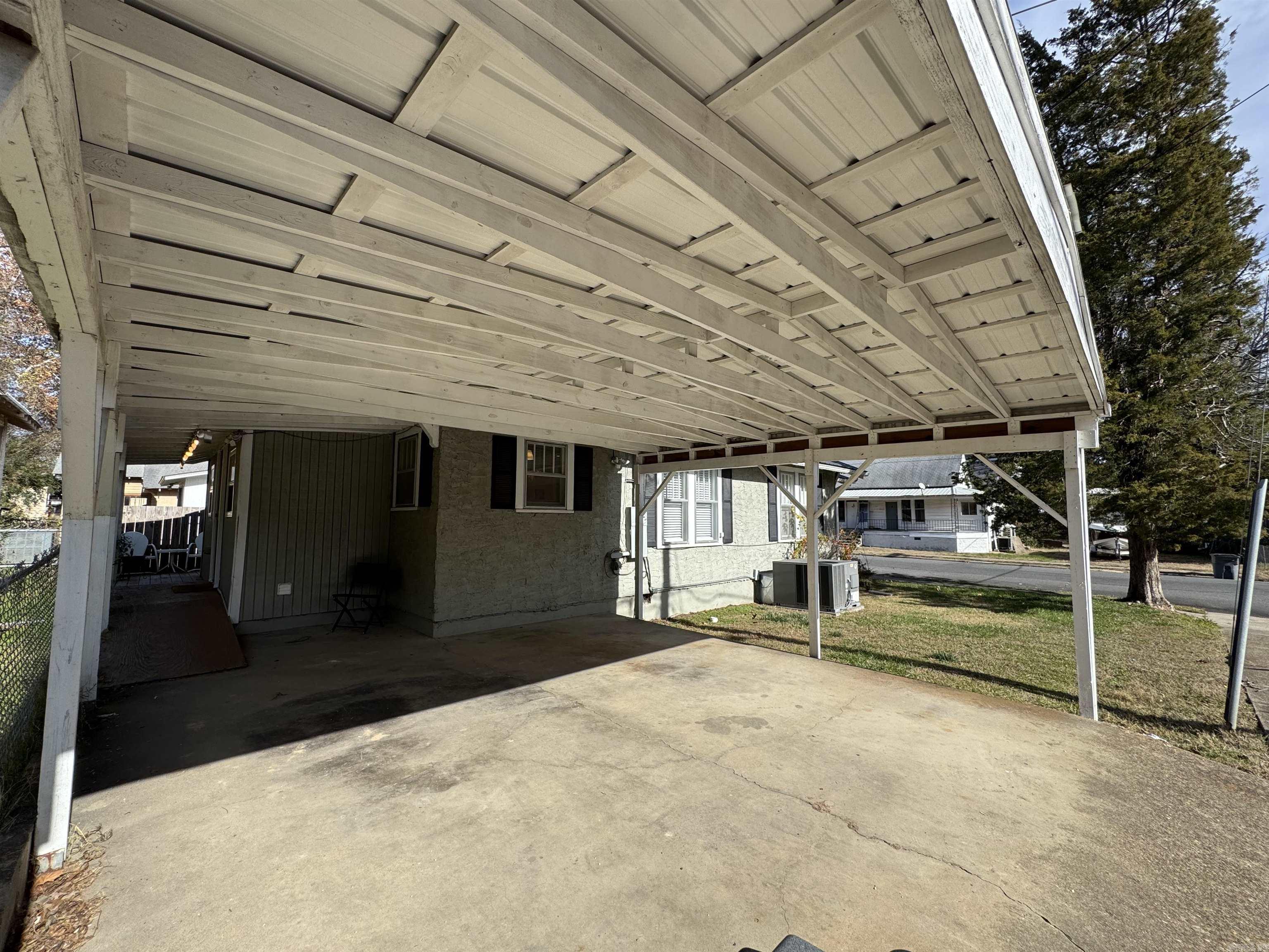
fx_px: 513
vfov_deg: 85.7
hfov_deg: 102.1
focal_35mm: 14
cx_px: 634
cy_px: 476
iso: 50
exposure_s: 1/1198
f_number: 2.2
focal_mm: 2.22
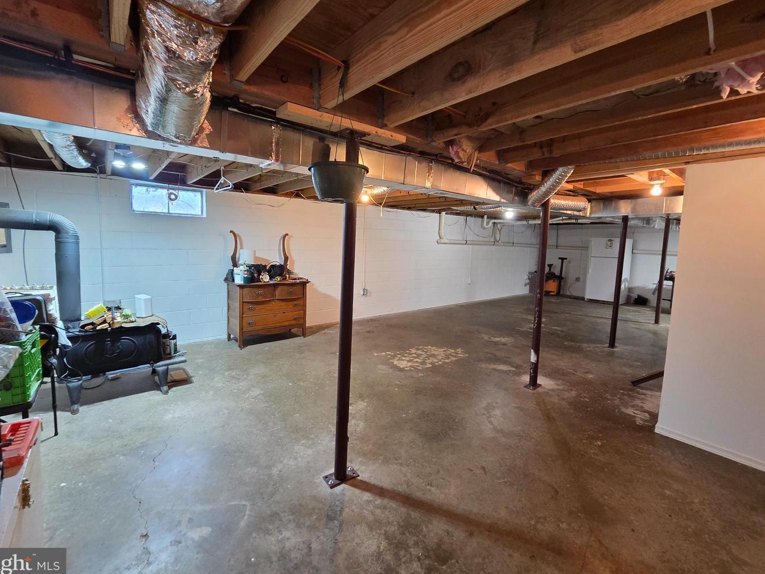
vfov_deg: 85.6
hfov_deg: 102.1
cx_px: 378
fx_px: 309
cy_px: 272
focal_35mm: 14
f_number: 2.2
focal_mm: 2.2
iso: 320
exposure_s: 1/60
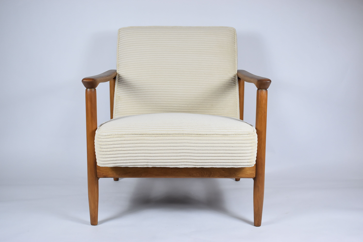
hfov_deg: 43.6
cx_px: 182
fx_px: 454
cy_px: 121
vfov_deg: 29.9
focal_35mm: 45
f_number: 5.6
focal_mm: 30
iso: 800
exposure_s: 1/125
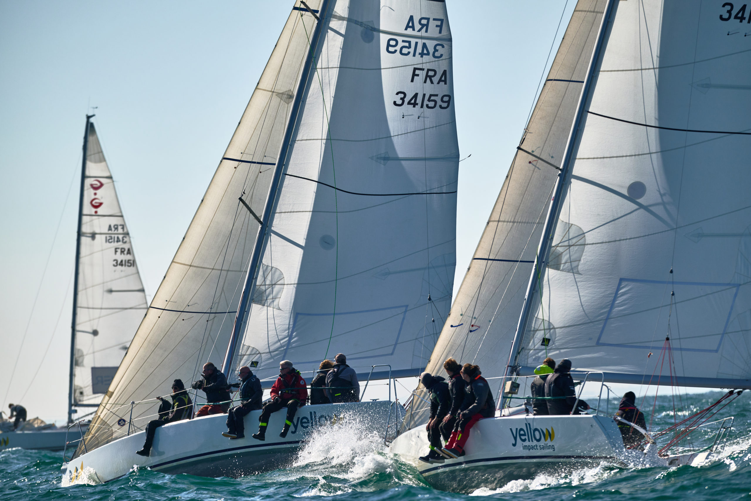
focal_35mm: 400
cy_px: 250
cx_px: 376
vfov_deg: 3.4
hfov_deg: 5.2
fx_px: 8344
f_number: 6
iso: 200
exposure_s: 1/3200
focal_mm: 400
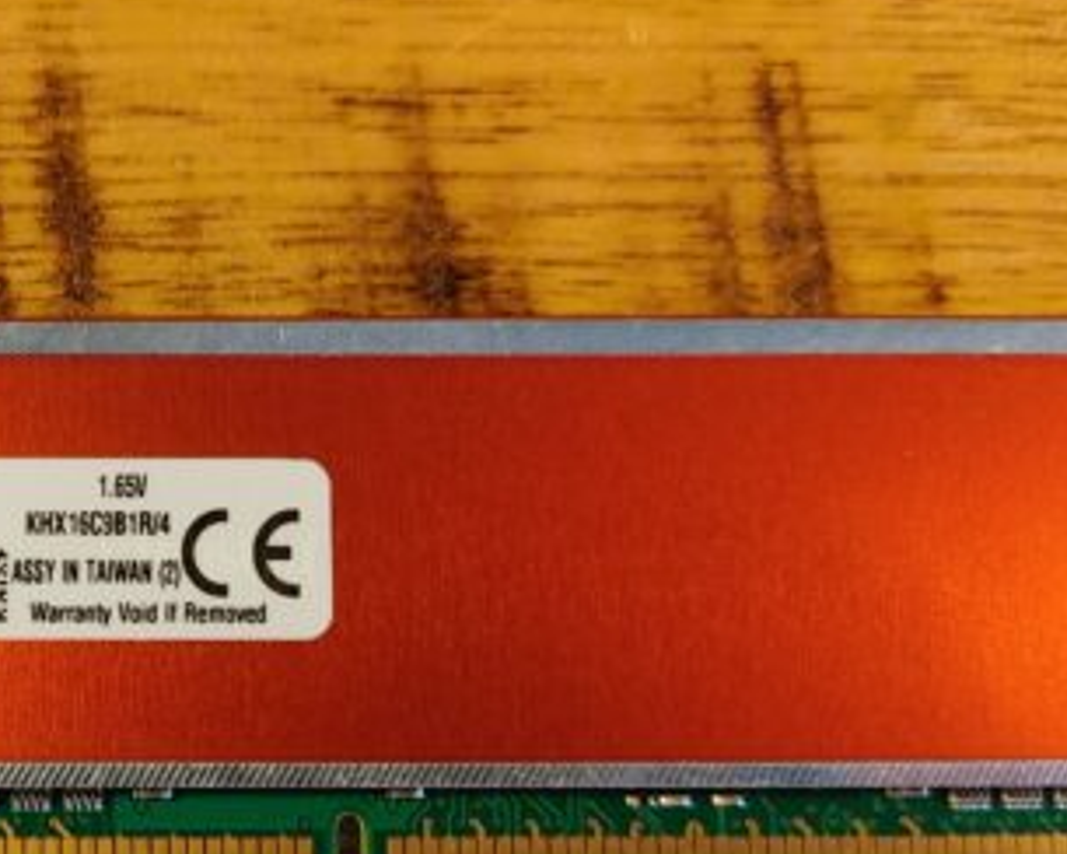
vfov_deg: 30.0
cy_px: 567
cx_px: 105
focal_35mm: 50
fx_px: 1579
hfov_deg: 35.2
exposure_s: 1/100
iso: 300
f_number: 1.8
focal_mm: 4.81
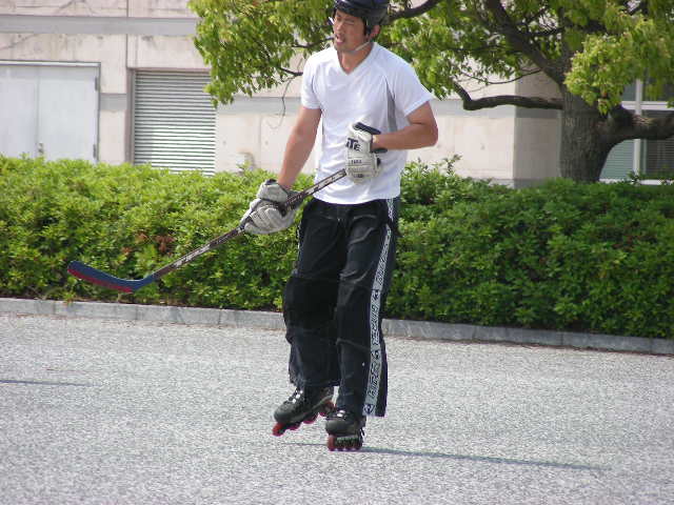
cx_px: 337
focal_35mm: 380
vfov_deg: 3.9
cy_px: 252
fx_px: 7399
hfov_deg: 5.2
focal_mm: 63.3
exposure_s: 1/320
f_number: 4
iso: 50
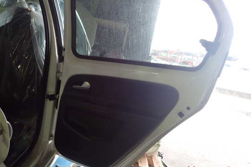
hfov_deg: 63.6
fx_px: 202
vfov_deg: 44.9
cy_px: 73
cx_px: 124
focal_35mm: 29
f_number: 2
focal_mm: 4.5
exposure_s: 1/60
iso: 160
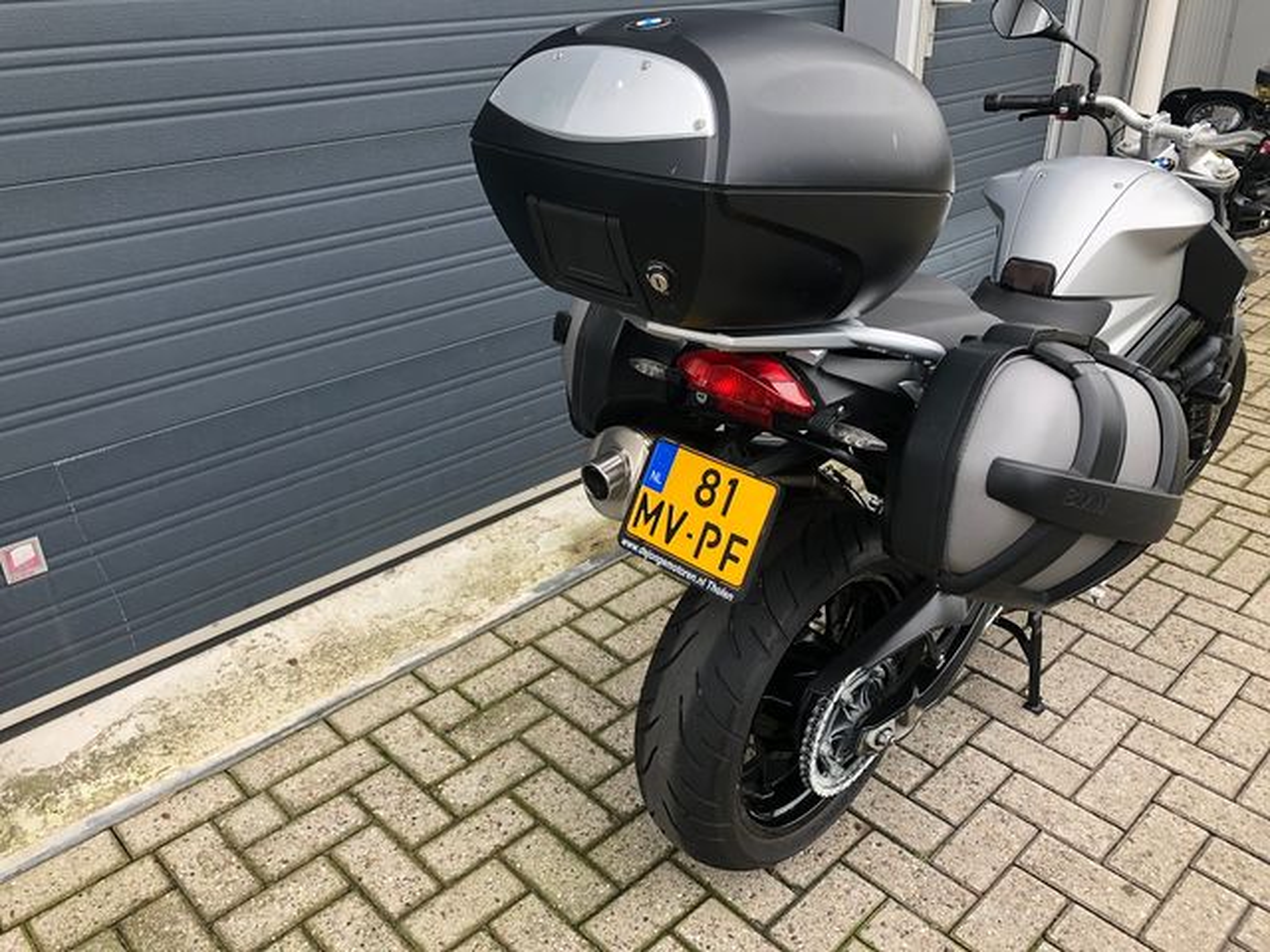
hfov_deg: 63.4
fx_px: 1027
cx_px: 635
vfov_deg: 49.7
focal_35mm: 28
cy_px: 476
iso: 64
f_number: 1.8
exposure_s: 1/120
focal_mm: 3.99
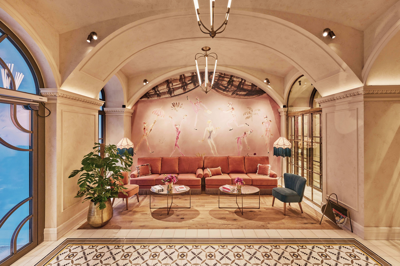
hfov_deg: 104.3
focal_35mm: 14
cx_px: 200
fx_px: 156
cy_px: 133
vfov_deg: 81.2
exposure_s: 1/2
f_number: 11
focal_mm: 14
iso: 200
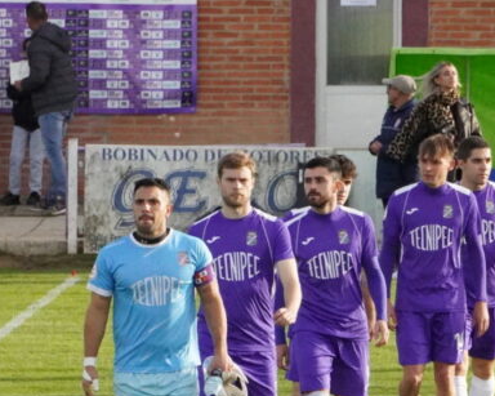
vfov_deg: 2.2
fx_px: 10285
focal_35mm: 702
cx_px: 464
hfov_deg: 2.8
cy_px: 283
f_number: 13
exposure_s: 1/2000
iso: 6400
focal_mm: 187
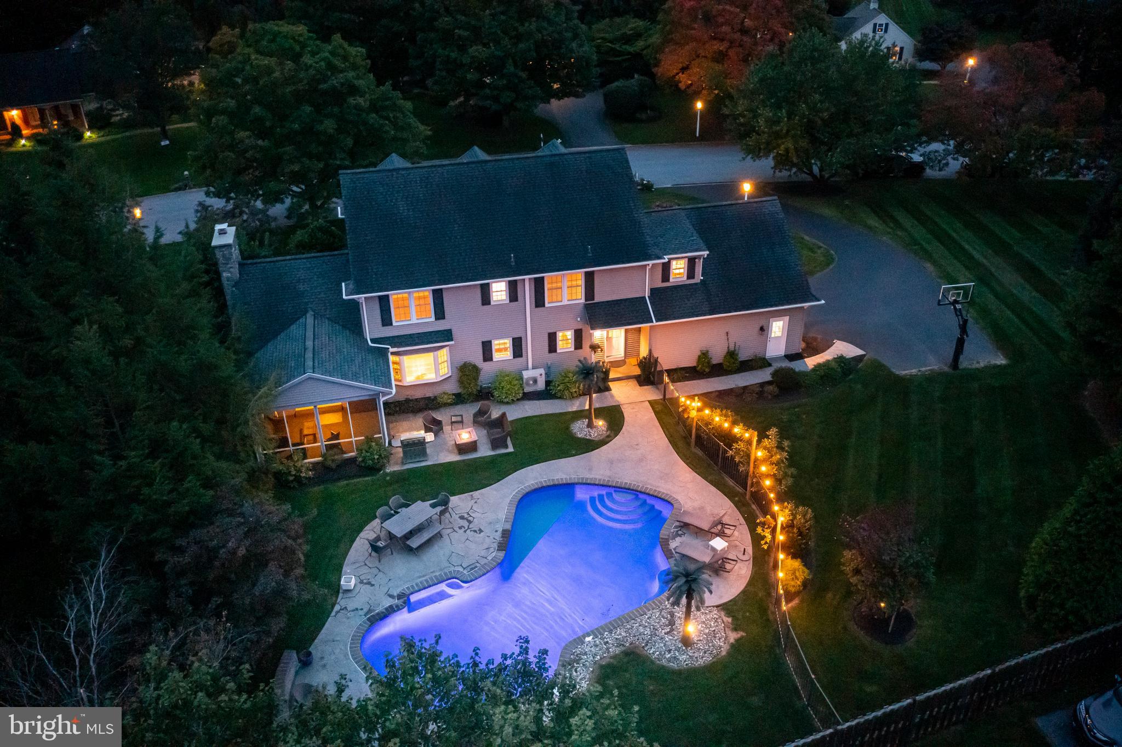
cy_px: 374
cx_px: 561
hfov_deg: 65.5
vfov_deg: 46.4
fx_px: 872
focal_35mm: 28
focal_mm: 10.26
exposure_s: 1/20
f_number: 2.8
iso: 1600
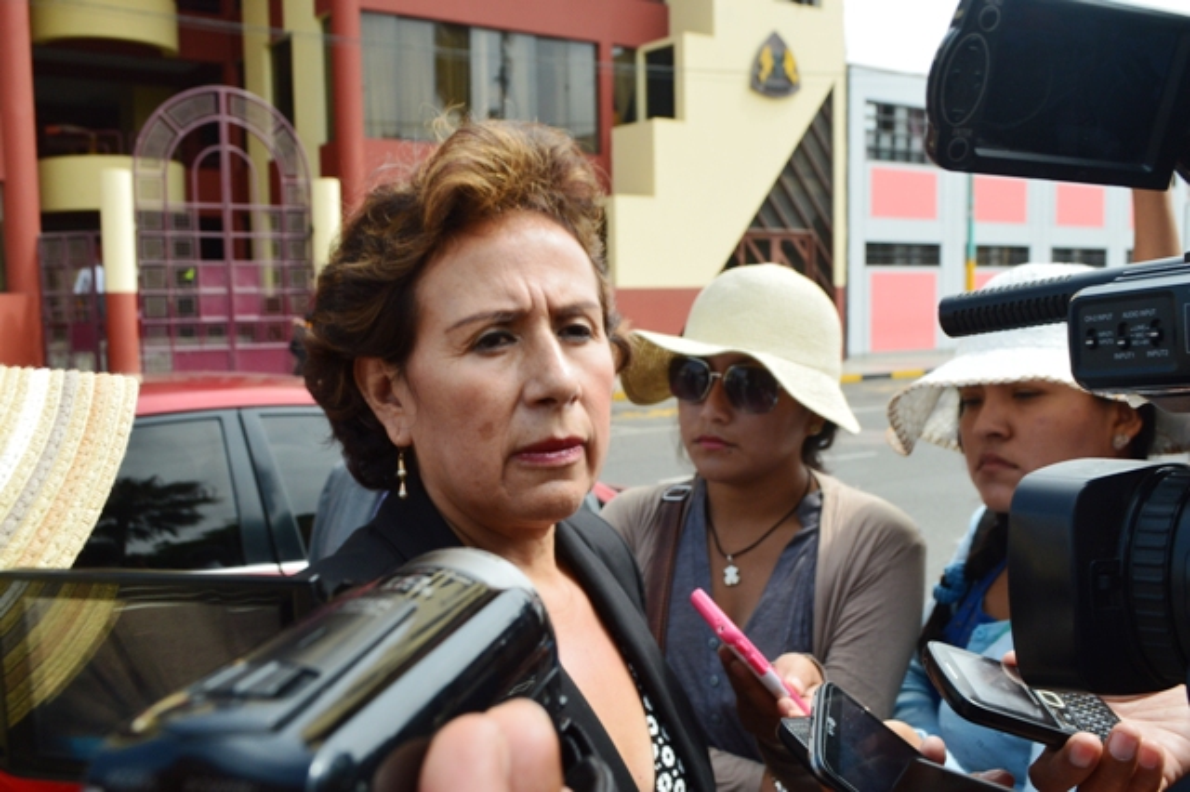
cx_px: 595
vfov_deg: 36.8
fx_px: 1189
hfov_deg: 53.2
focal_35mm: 36
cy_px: 396
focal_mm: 24
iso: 400
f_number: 11
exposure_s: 1/400
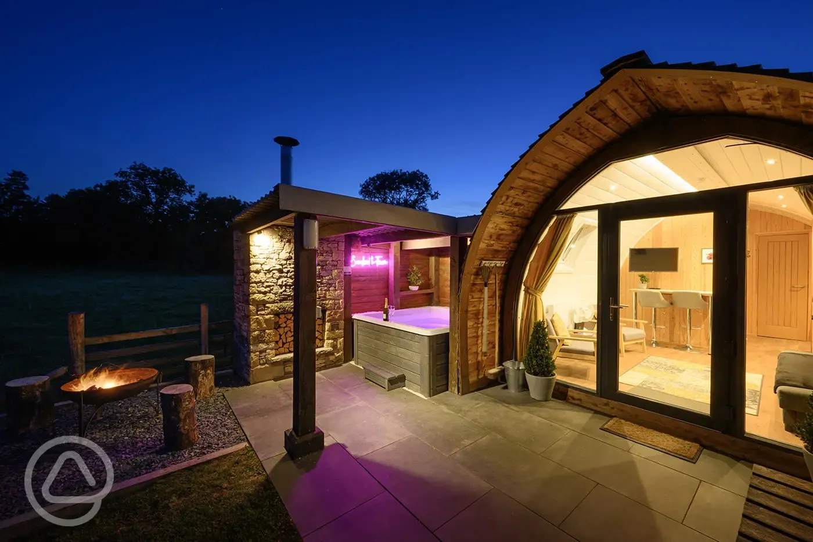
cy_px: 271
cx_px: 406
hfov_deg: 104.3
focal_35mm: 14
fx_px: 316
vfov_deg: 81.2
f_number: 16
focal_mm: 14
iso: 160
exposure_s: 10
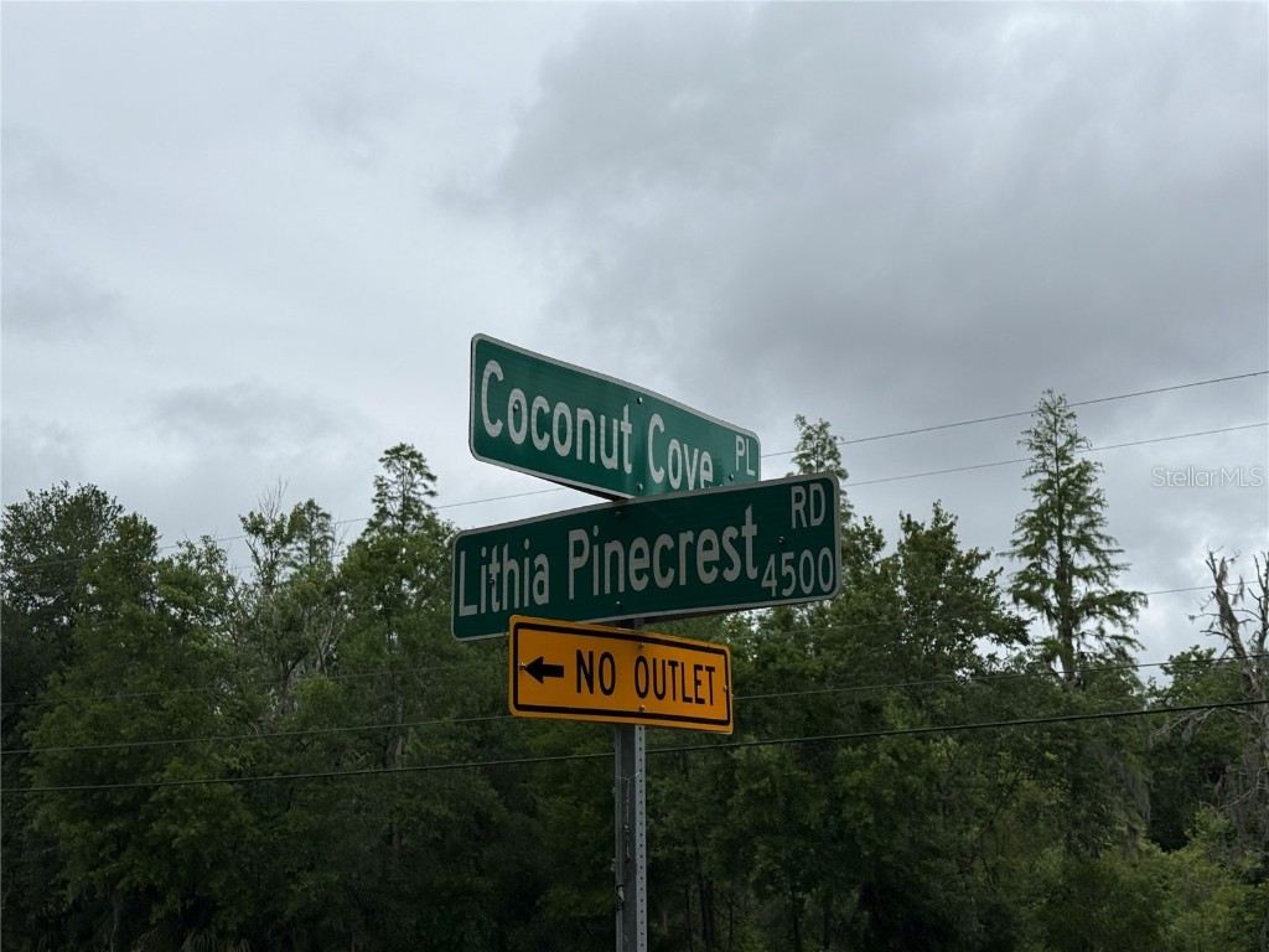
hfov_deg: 39.7
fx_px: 1760
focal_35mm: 48
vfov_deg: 30.3
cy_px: 476
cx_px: 634
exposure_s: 1/7874
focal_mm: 6.76
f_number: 1.78
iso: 64
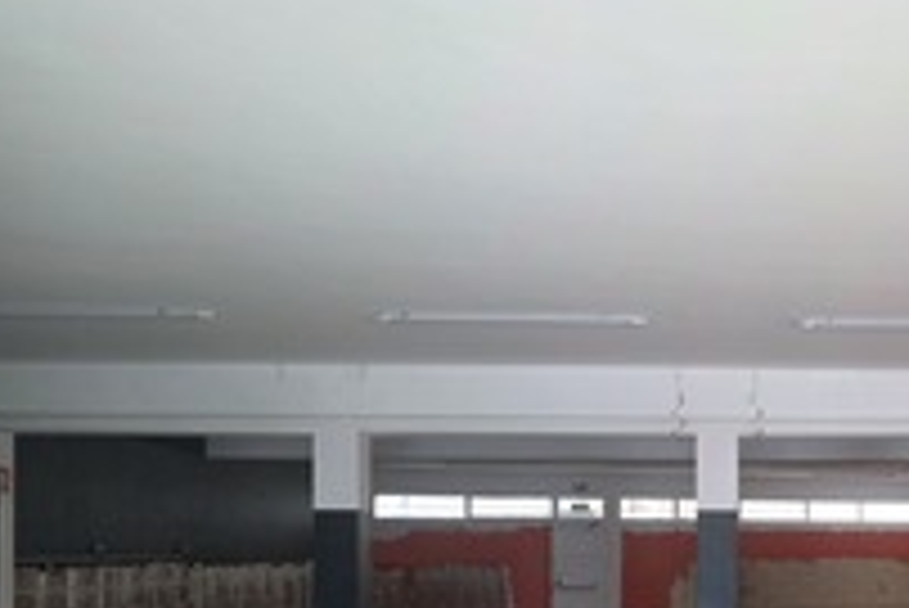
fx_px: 1061
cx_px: 776
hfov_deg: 43.3
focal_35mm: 42
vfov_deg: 30.7
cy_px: 536
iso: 200
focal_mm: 6.3
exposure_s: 1/180
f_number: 1.7
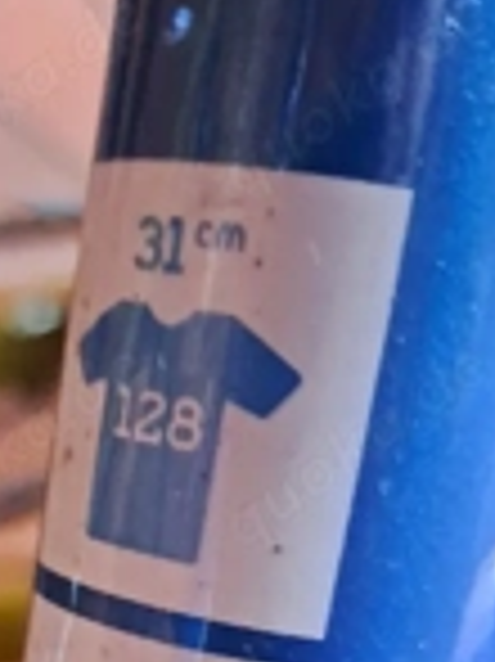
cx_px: 108
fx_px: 1298
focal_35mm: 68
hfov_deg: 21.4
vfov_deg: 25.0
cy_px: 847
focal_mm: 4.65
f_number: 1.8
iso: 1000
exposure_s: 1/14
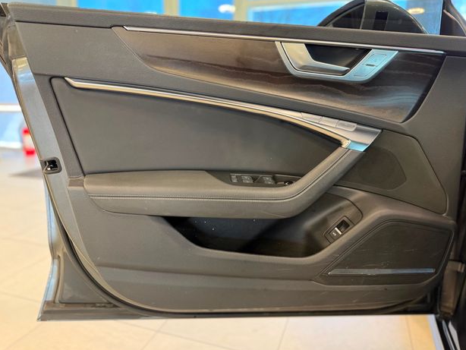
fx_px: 337
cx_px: 241
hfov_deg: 69.3
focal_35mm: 25
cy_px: 176
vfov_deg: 54.9
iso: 250
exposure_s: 1/60
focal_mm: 6.76
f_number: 1.78
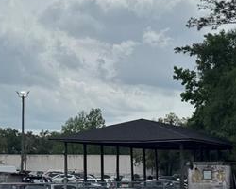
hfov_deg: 19.6
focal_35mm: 96
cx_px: 23
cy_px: 61
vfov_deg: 16.0
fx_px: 671
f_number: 1.78
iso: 100
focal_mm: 6.76
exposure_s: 1/12346
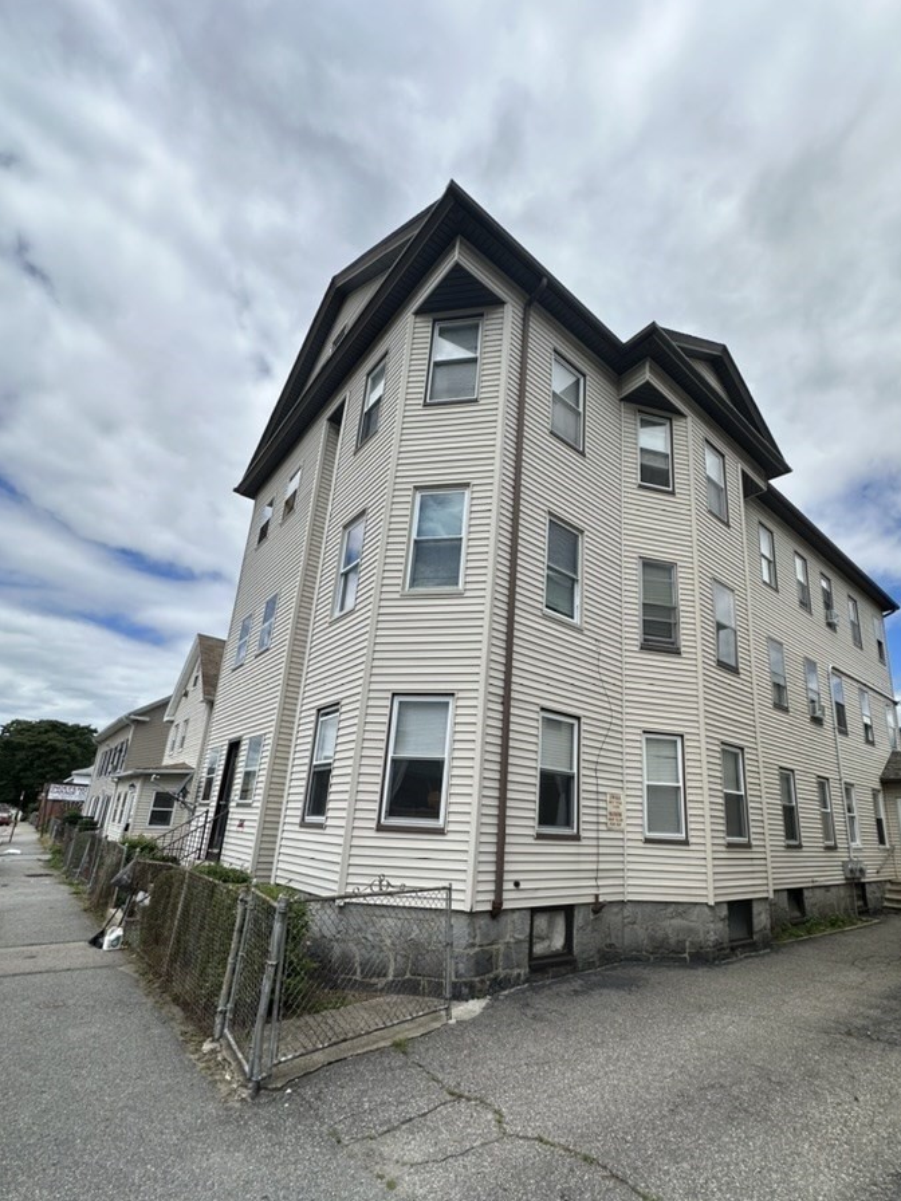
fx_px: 555
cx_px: 514
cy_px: 673
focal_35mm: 16
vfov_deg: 94.0
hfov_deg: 77.7
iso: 50
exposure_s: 1/2092
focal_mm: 2.22
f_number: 2.2
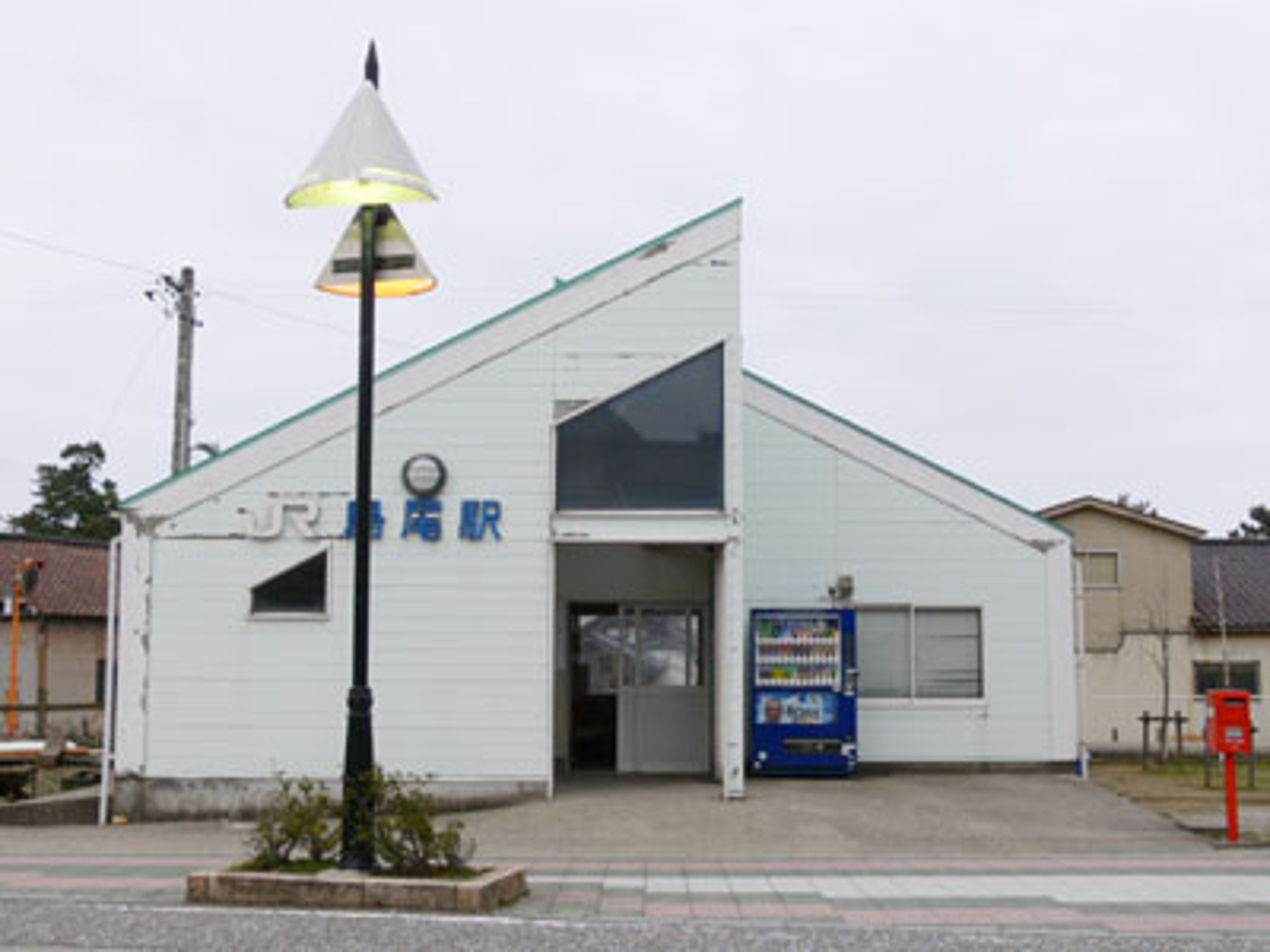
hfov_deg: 44.8
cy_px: 476
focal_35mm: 42
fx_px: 1541
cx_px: 635
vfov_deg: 34.3
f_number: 4
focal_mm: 8.9
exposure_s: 1/125
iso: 80
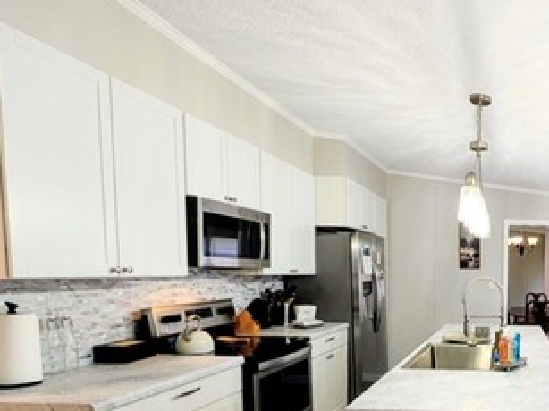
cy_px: 306
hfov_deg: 58.4
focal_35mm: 25
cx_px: 503
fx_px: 396
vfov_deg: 52.6
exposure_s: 1/120
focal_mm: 2.02
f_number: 1.7
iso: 70
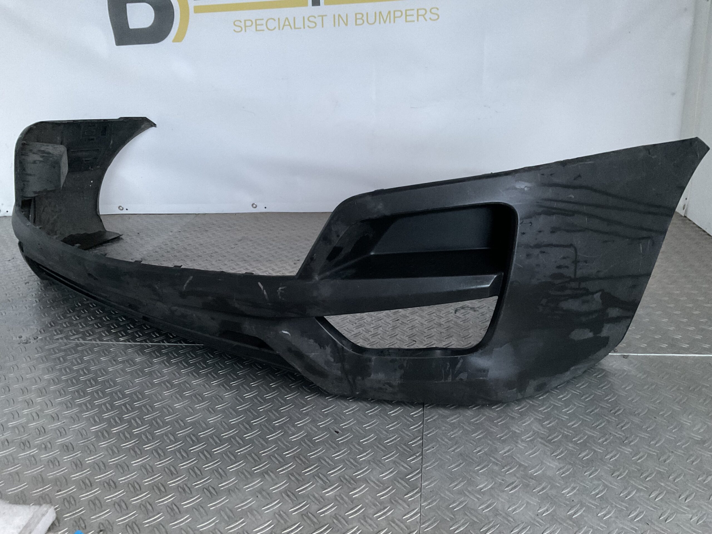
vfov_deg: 48.2
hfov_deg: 61.7
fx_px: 596
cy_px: 267
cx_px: 356
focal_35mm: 29
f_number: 1.8
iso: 500
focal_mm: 3
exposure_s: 1/30
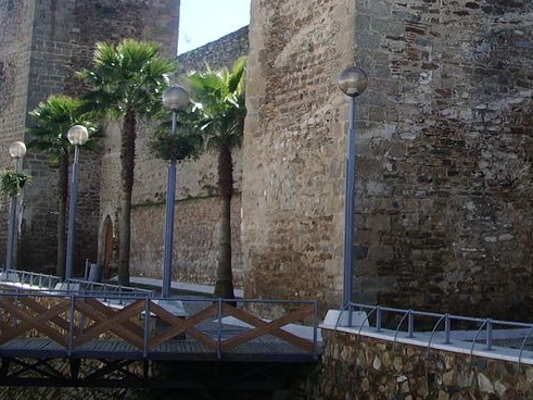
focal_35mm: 73
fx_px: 1124
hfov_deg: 25.9
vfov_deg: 19.7
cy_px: 33
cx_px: 473
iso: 50
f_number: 4.3
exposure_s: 1/200
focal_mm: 5.8
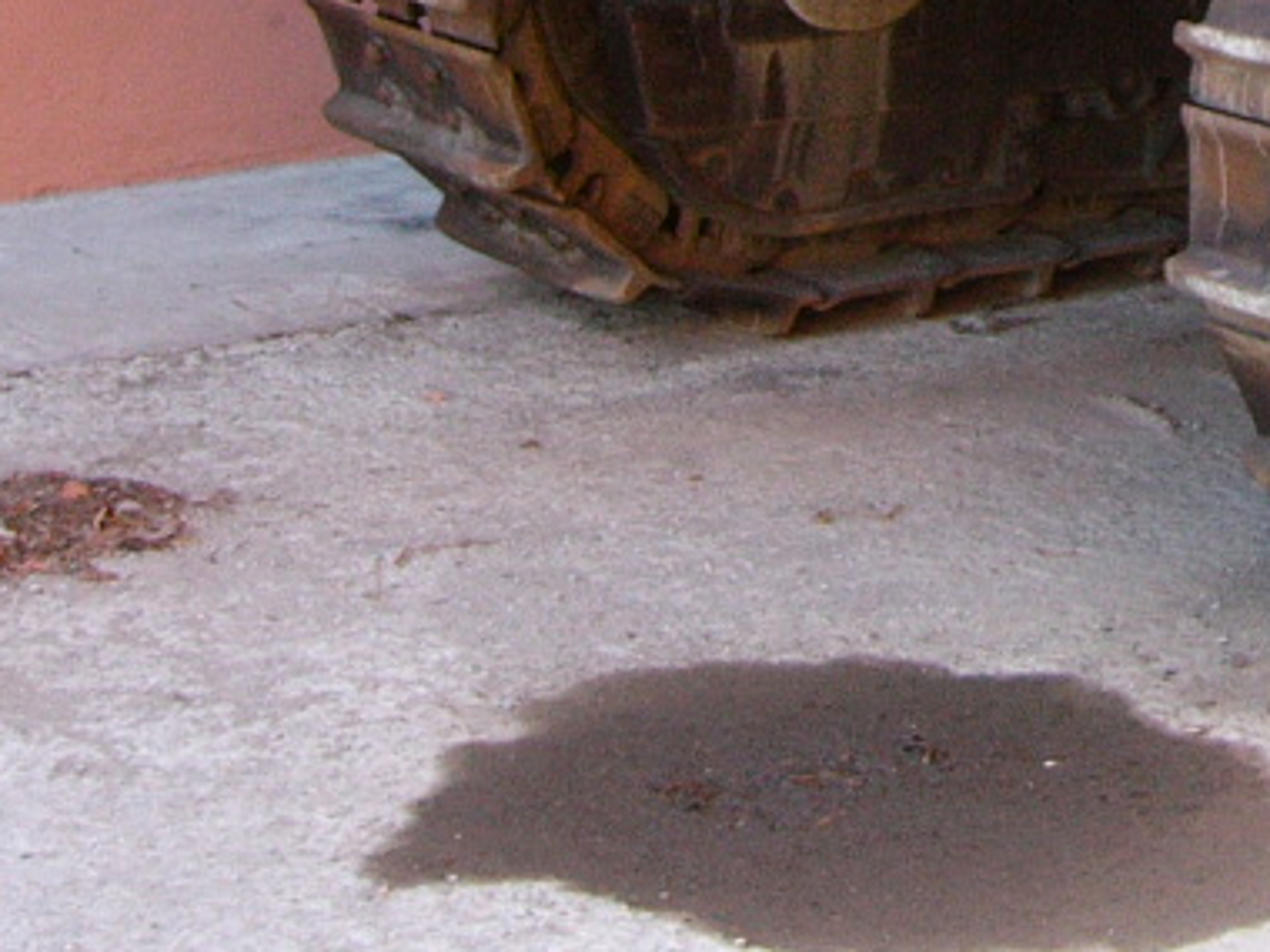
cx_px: 1781
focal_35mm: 118
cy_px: -645
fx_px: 4329
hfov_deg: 15.6
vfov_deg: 11.8
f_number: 2.8
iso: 100
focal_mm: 5.8
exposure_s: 1/100
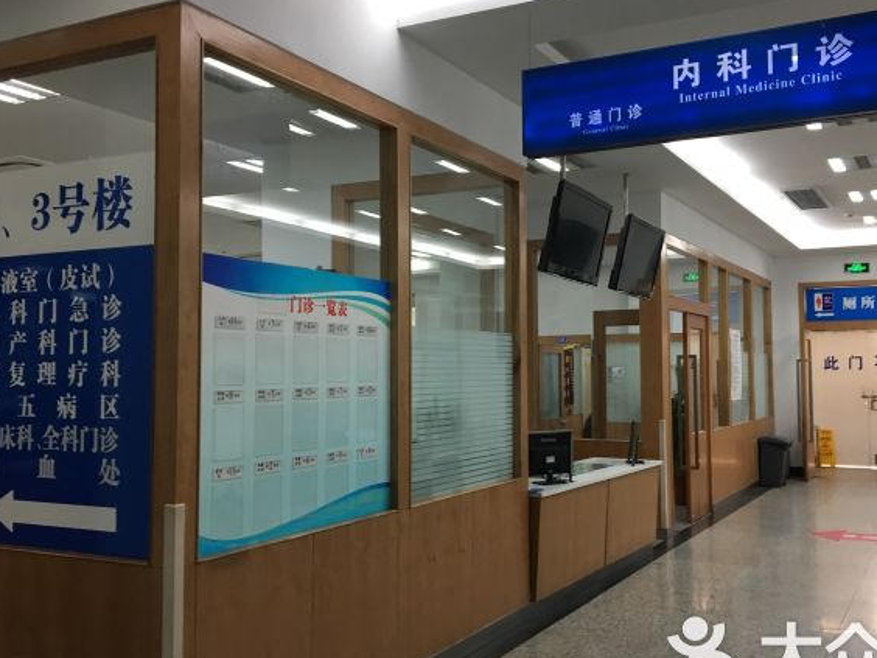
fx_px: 912
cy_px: 326
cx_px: 513
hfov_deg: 51.1
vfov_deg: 39.7
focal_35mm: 36
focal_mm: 4.15
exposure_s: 1/33
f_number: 2.2
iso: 100
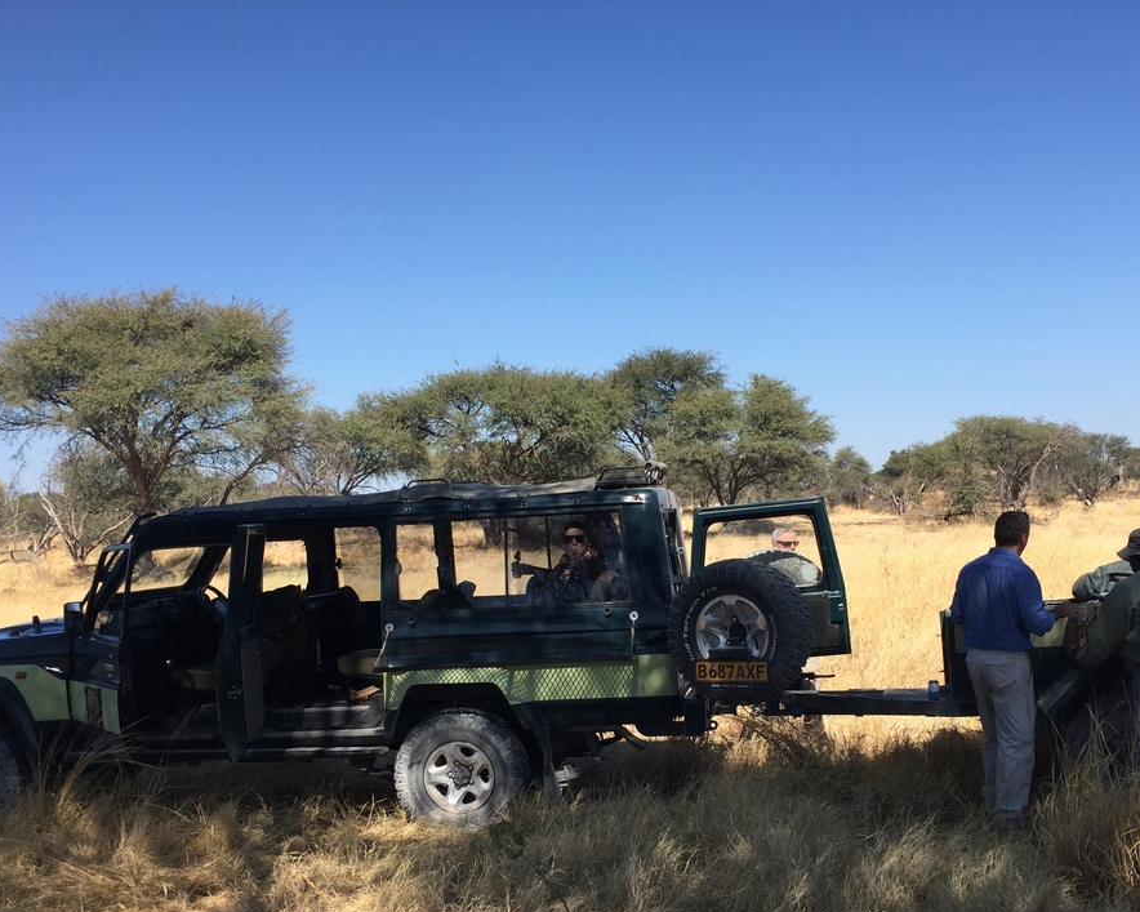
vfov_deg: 36.3
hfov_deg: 44.8
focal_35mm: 41
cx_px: 614
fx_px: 1383
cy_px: 566
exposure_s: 1/1412
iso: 32
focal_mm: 4.15
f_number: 2.2
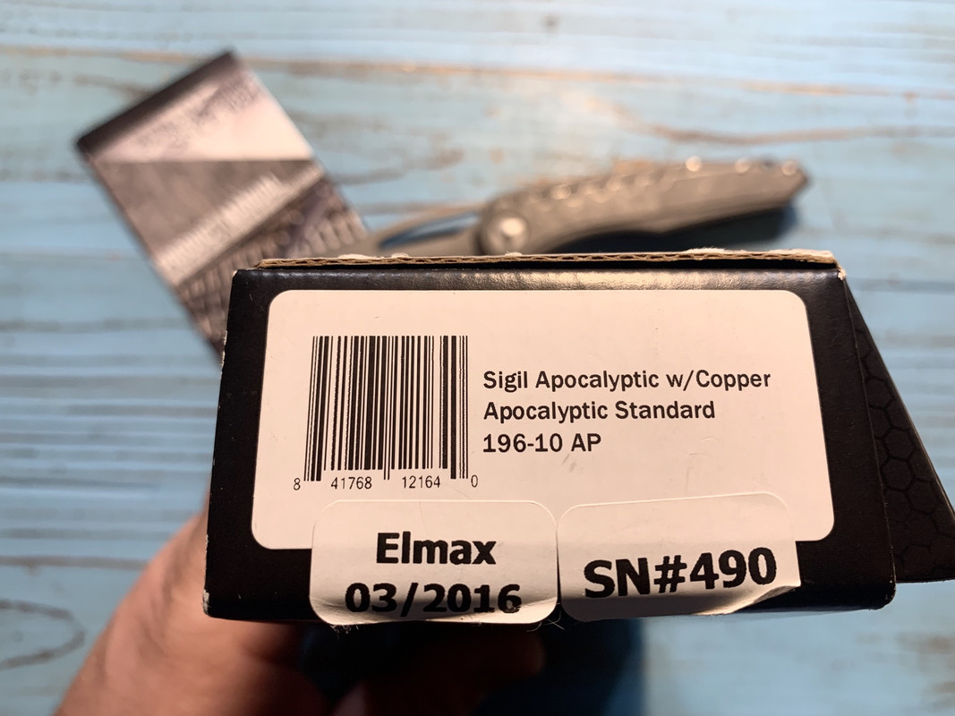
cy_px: 358
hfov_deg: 67.3
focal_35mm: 26
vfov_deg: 53.1
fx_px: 717
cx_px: 478
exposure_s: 1/100
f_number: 1.8
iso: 50
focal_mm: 4.25
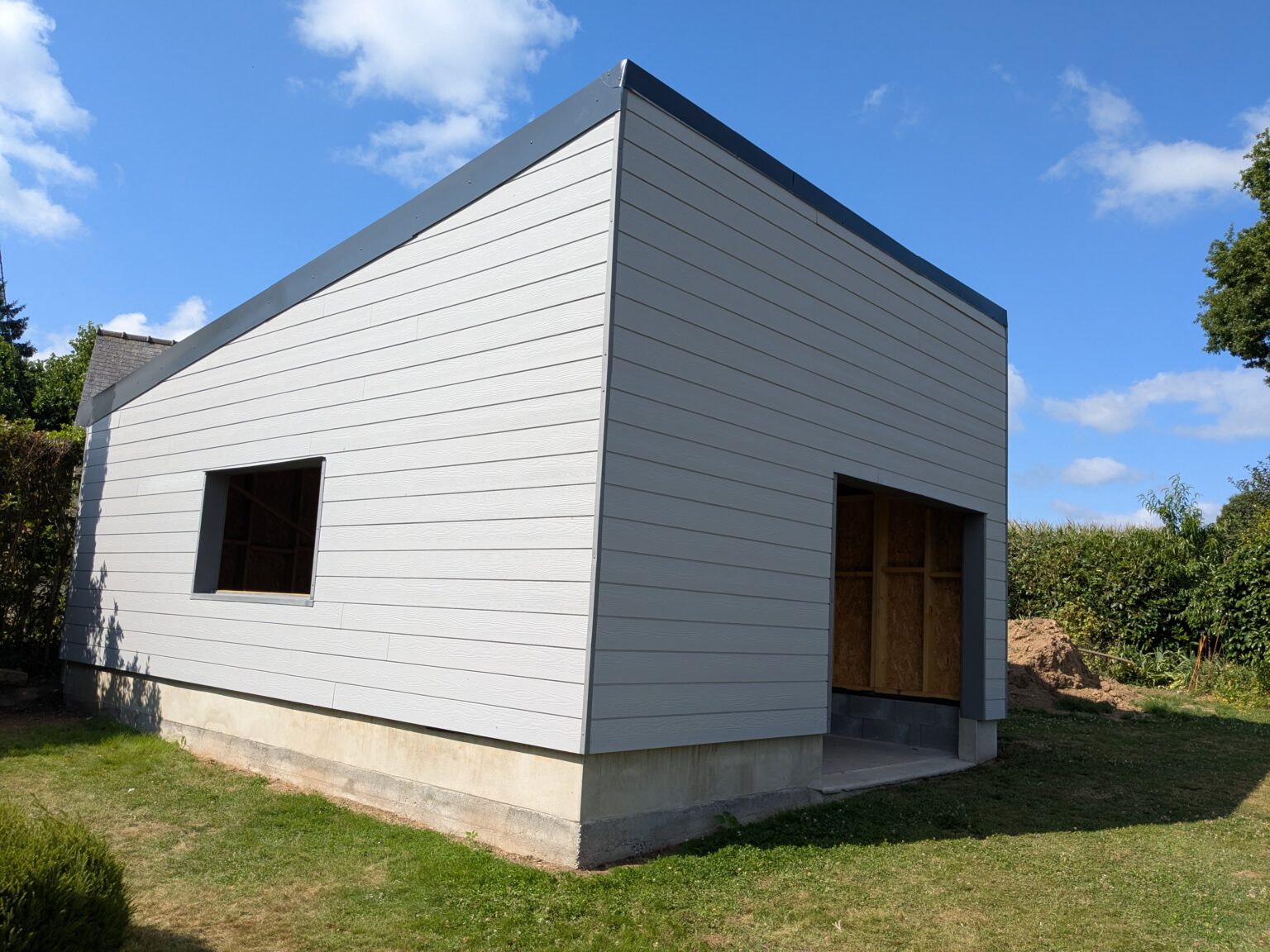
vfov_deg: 51.4
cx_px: 635
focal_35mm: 27
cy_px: 476
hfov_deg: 65.3
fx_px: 991
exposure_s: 1/3891
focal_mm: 4.38
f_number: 1.73
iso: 86
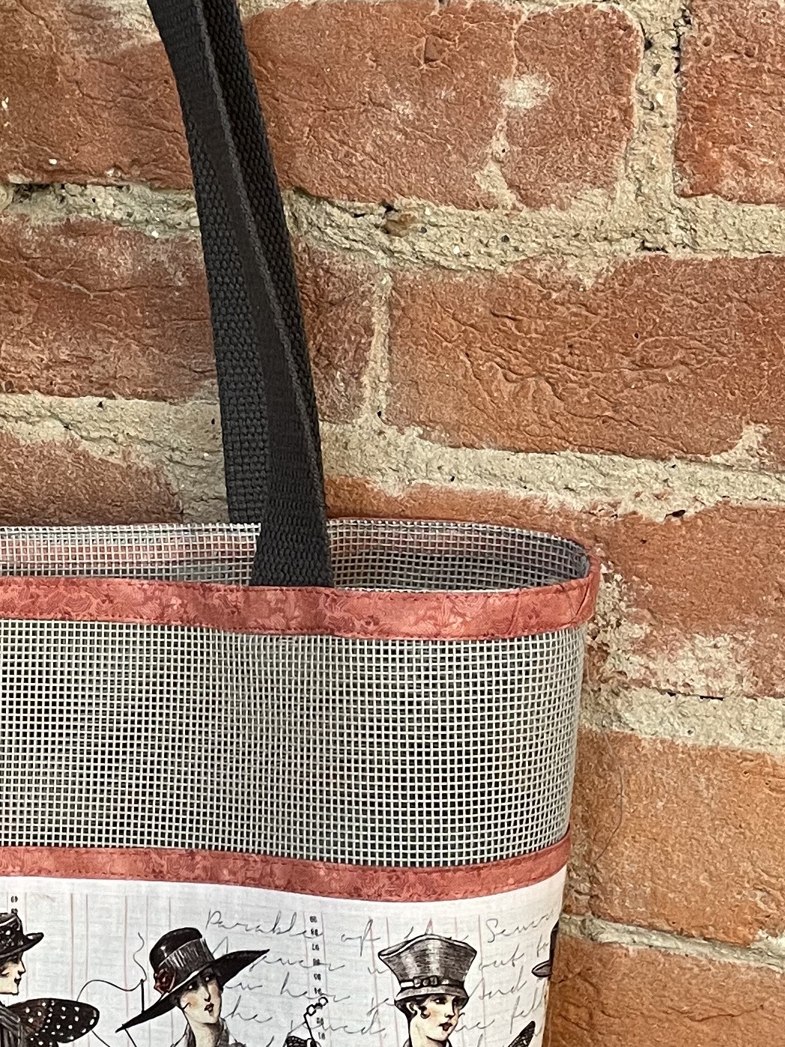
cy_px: 540
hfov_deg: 19.0
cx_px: -36
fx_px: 2268
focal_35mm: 75
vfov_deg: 26.0
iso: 125
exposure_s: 1/66
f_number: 1.6
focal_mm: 4.2
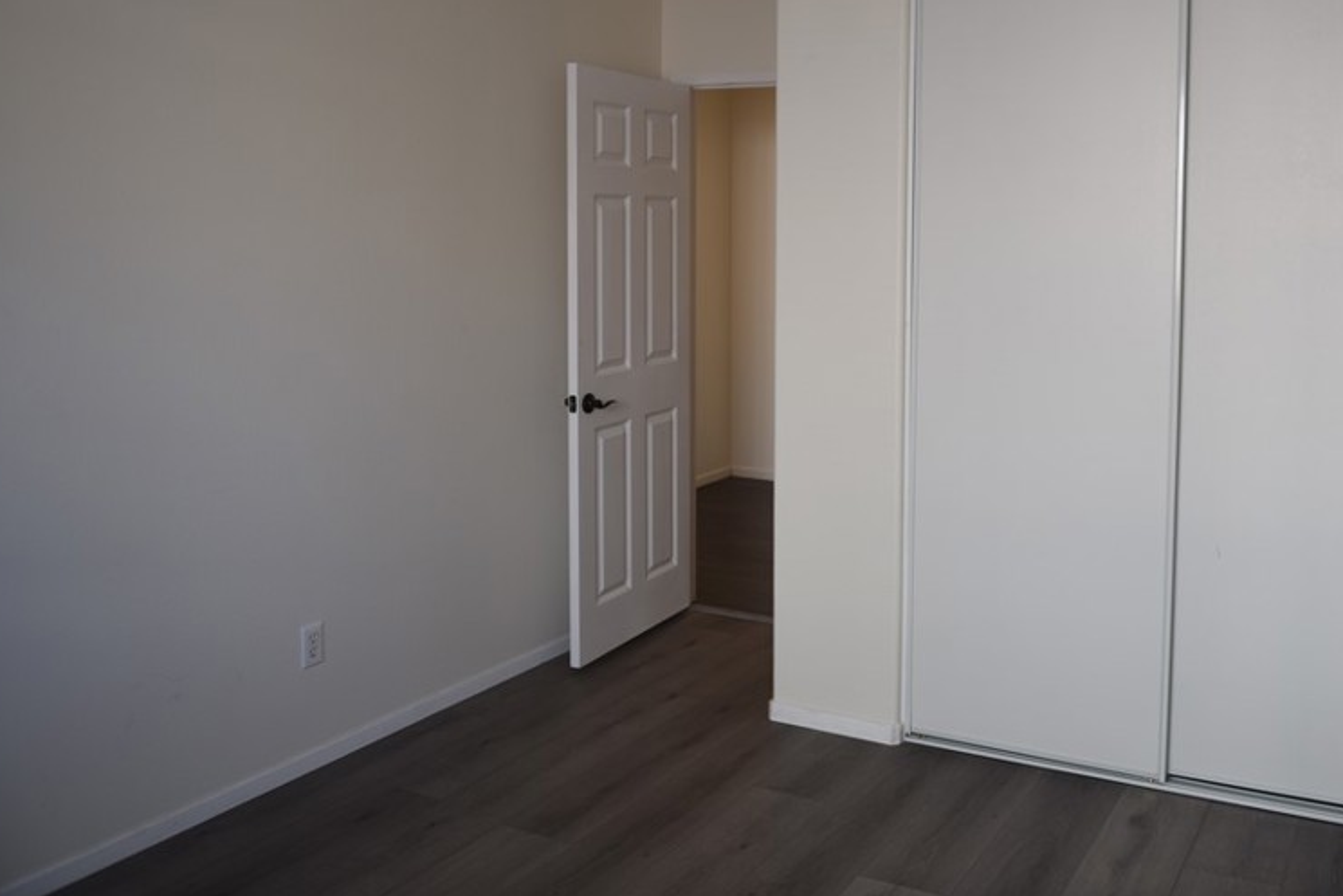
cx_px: 867
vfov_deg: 39.4
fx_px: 1231
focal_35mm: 33
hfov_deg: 56.3
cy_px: 288
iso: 100
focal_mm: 24
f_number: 2.8
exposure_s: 1/30
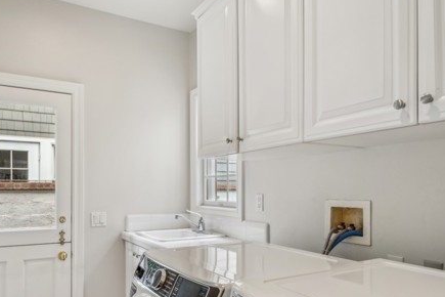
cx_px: 197
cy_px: 191
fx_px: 309
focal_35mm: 25
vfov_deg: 50.6
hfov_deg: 71.3
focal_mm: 11.5
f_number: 8
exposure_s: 1/30
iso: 160
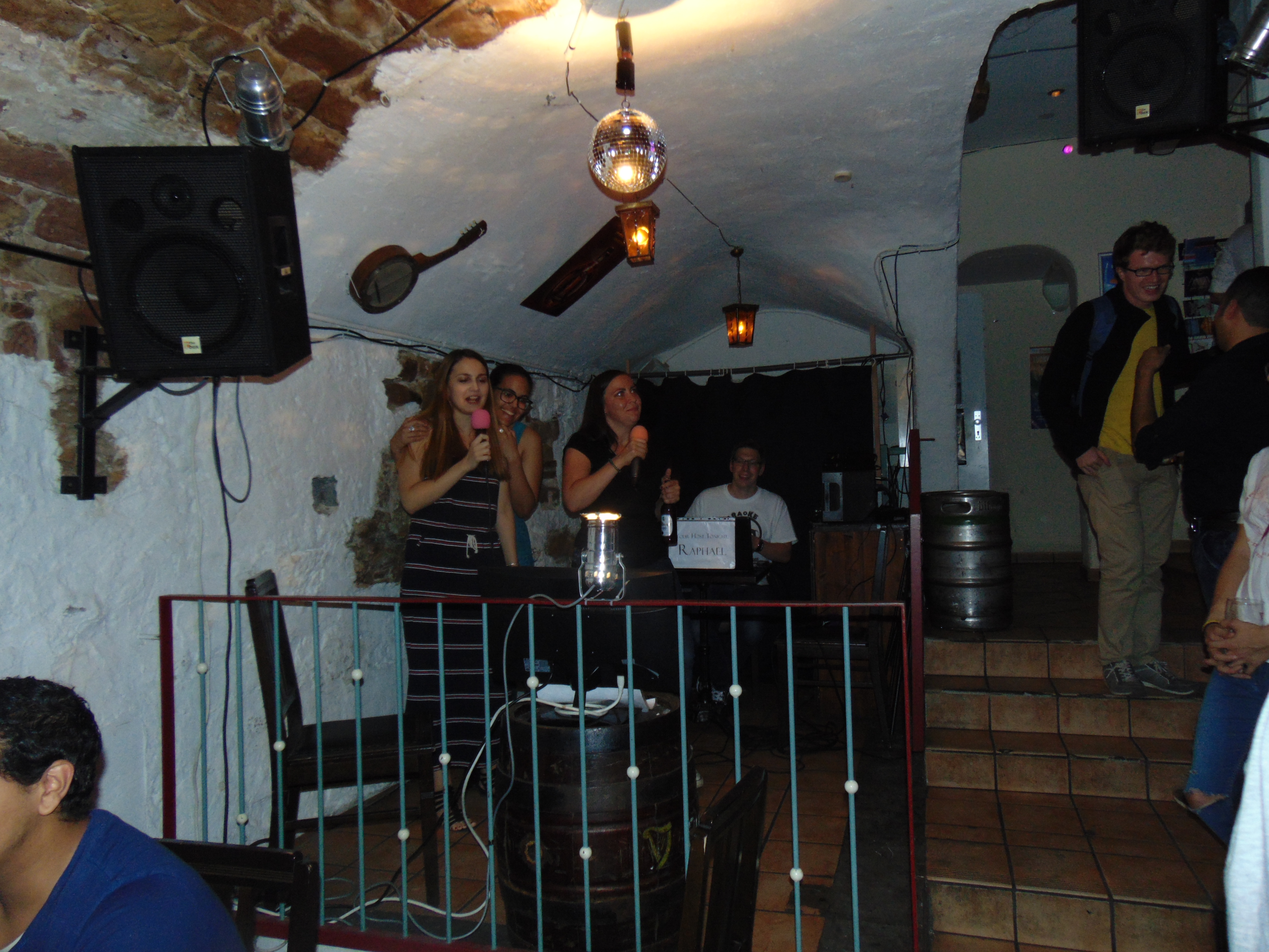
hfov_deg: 69.4
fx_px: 916
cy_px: 476
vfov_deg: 54.9
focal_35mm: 25
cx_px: 634
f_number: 3
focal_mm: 4.5
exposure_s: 1/8
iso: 200
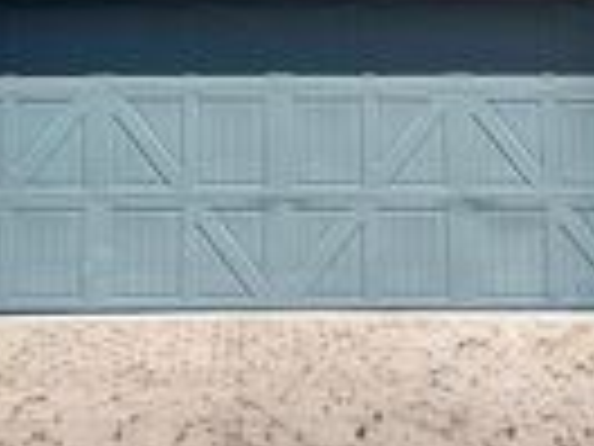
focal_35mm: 91
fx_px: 1562
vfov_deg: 15.5
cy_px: -119
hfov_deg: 21.5
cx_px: 256
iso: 80
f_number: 1.78
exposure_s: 1/8130
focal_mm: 6.76
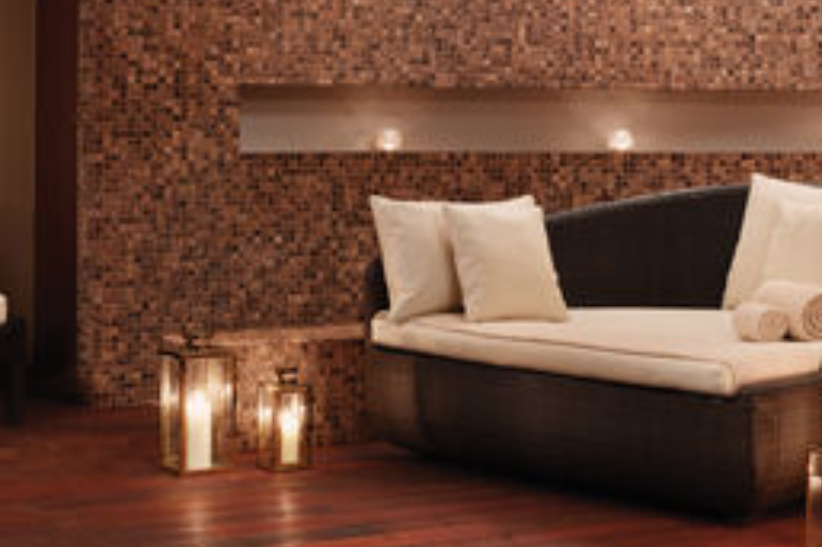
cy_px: 122
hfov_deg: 22.2
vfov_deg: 15.1
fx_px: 2054
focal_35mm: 90
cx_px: 697
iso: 160
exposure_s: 1/250
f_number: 16
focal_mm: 35
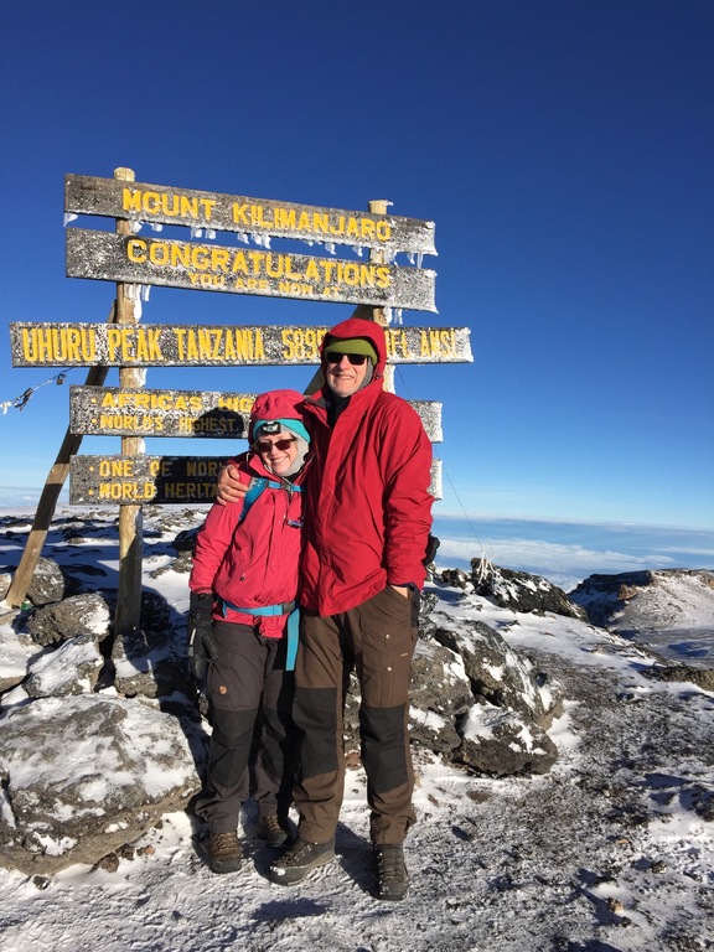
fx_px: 798
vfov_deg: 61.7
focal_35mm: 29
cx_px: 357
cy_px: 476
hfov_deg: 48.2
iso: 32
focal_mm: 4.15
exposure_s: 1/2475
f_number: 2.2
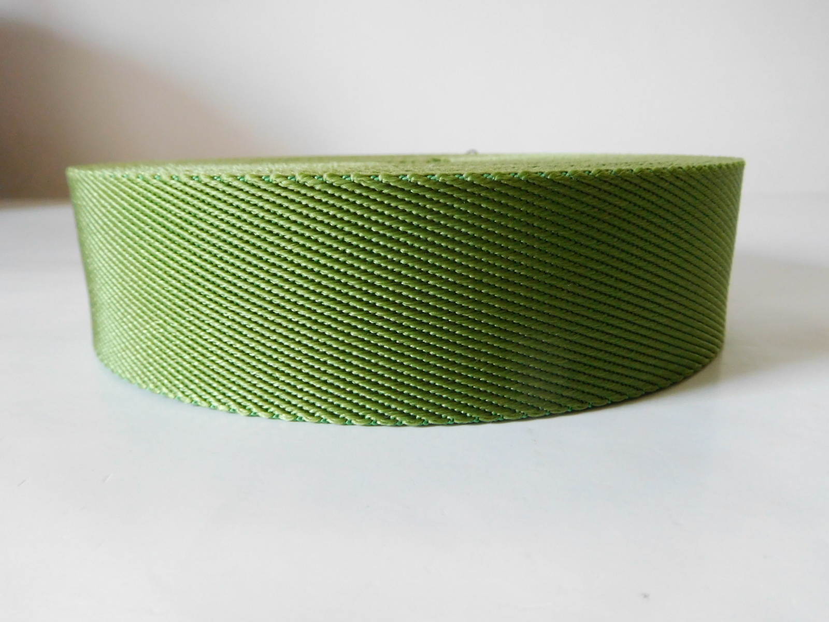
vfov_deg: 54.9
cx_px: 414
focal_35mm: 25
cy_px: 311
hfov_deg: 69.4
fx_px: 599
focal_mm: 4.5
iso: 400
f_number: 3.4
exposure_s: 1/20
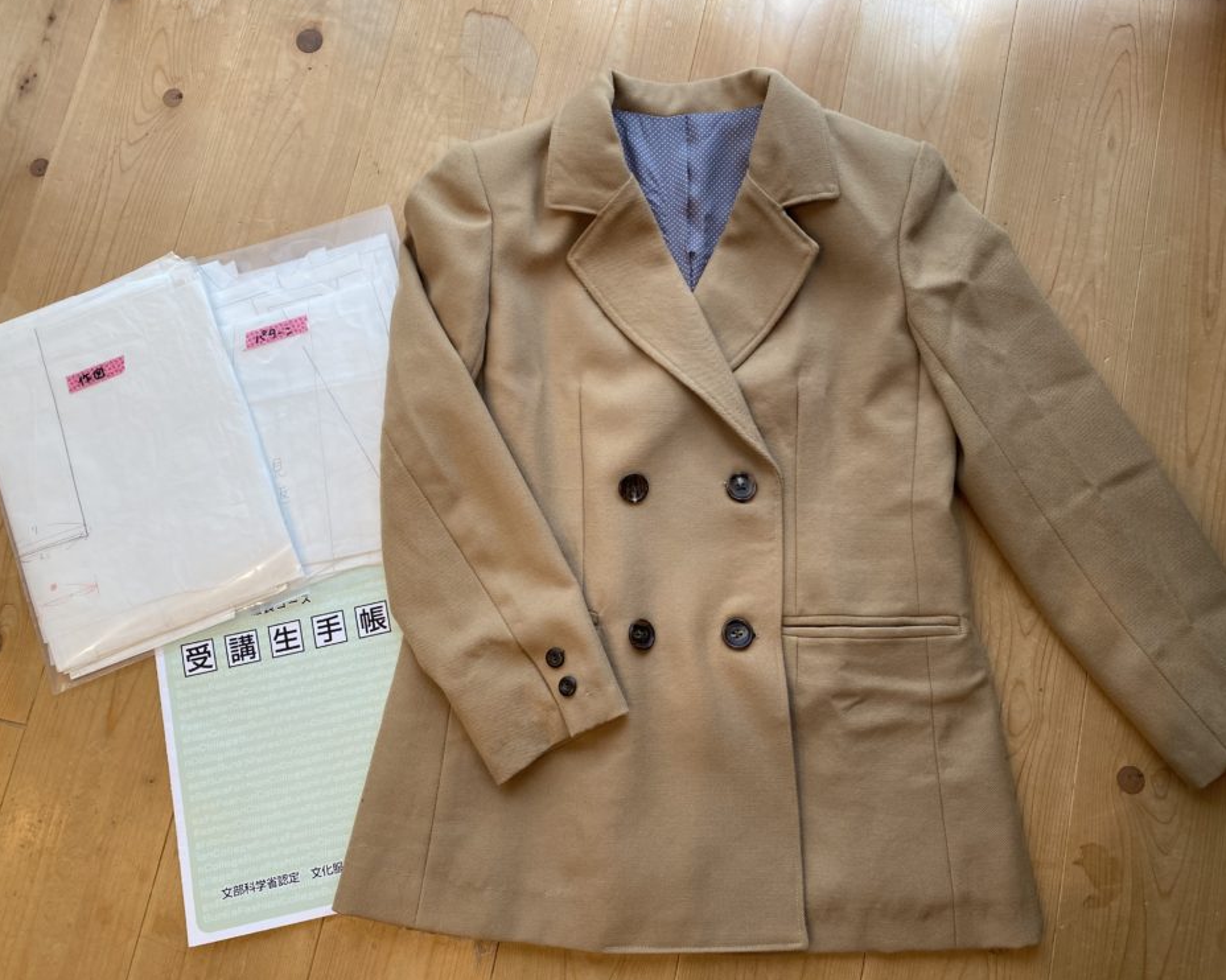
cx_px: 608
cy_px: 498
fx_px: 1016
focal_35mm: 28
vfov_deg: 51.5
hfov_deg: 62.2
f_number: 1.8
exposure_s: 1/122
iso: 64
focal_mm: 4.25
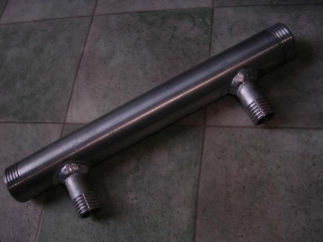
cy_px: 121
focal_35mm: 38
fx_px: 355
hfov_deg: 49.0
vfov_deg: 37.7
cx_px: 162
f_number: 2.8
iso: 50
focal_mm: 5.8
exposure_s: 1/60.1
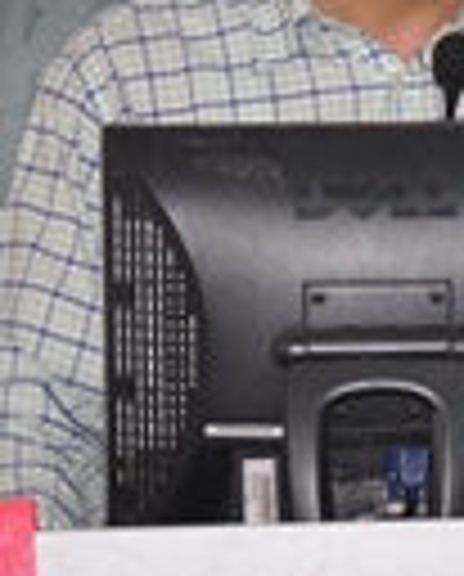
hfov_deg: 3.5
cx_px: 550
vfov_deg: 4.4
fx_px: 7492
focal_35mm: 438
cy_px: 18
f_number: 5.3
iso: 640
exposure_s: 1/60
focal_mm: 80
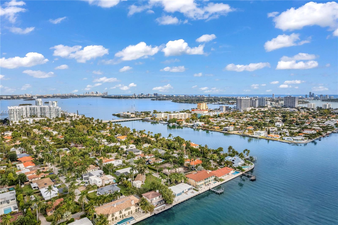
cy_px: 112
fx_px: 206
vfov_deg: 57.2
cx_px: 169
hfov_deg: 78.6
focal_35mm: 22
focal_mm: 8.38
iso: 100
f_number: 2.8
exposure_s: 1/60
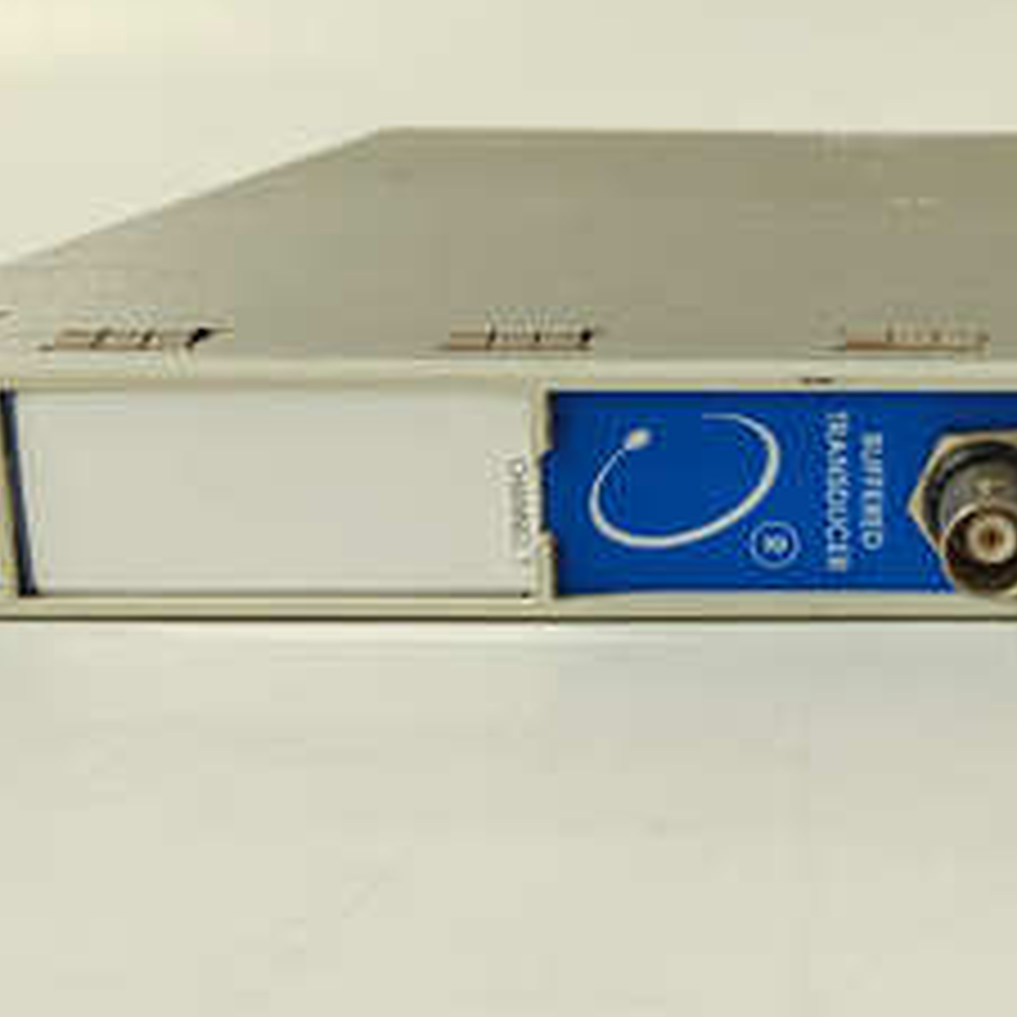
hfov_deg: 30.1
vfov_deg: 31.4
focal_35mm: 54
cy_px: 346
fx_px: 1795
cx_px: 936
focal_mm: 5.52
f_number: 1.9
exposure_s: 1/50
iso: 1338
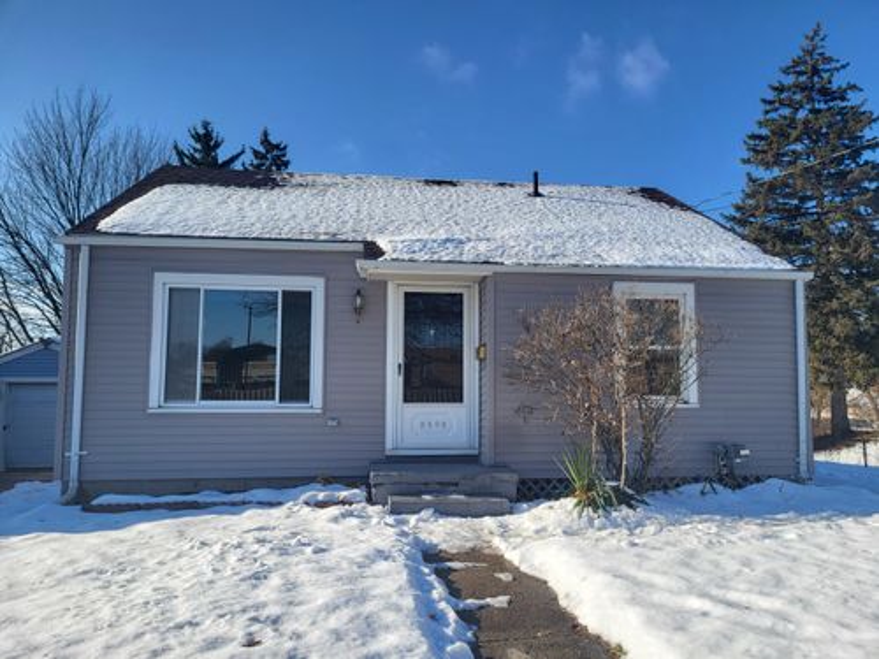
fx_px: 660
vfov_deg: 53.1
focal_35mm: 26
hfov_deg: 67.3
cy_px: 330
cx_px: 440
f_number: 1.8
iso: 40
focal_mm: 5.4
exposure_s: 1/1957
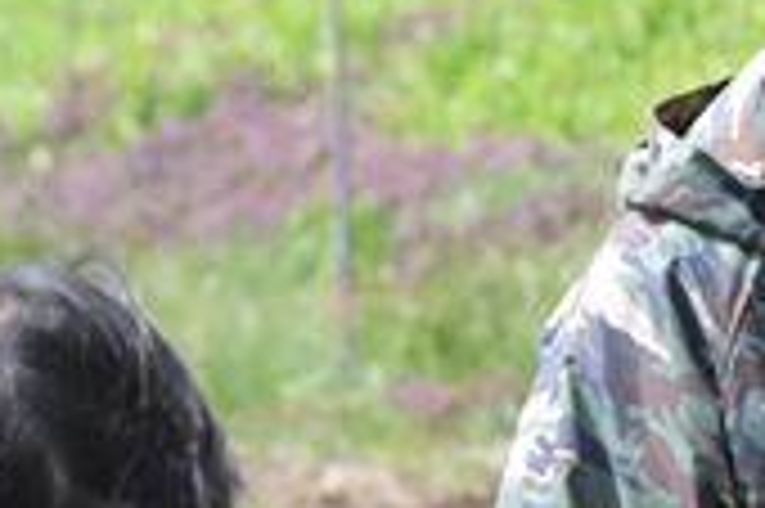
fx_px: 18246
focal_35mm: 859
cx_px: 999
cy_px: 38
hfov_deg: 2.4
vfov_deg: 1.6
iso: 2500
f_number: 16
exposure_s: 1/1000
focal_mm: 195
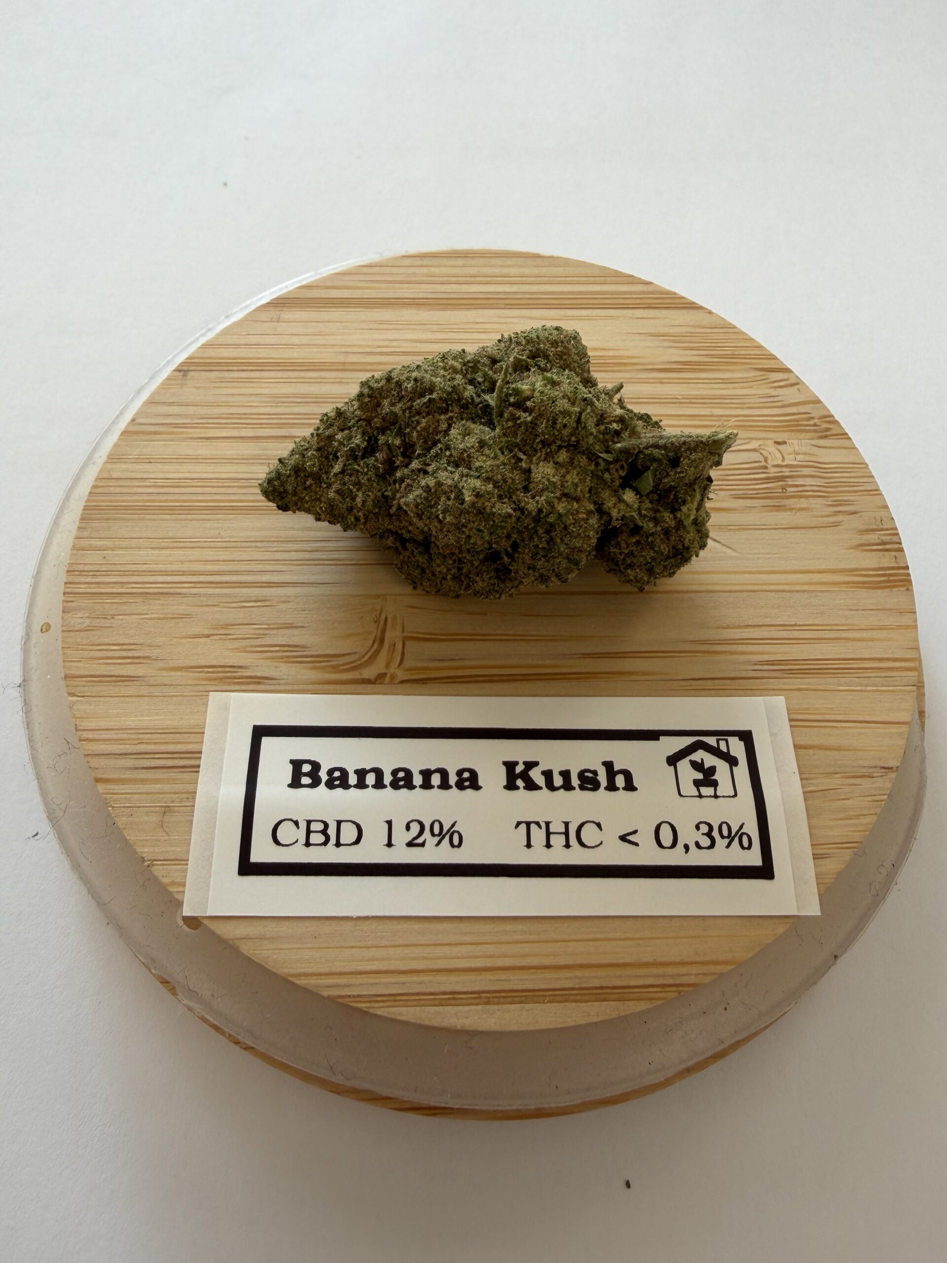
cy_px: 632
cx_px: 474
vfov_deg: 65.3
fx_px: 985
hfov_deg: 51.4
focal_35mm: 27
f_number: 2.2
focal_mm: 2.22
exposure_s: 1/121
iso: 40
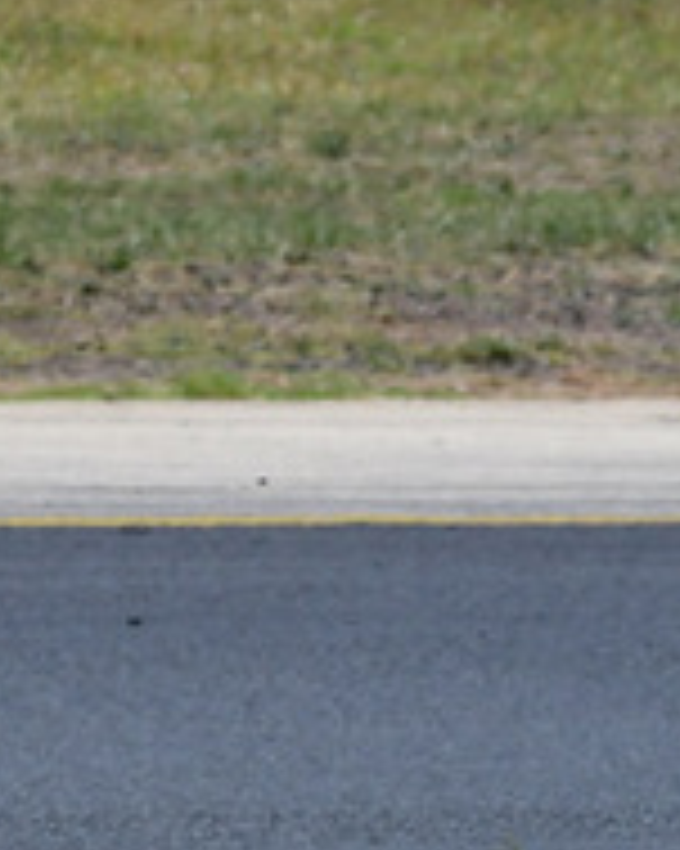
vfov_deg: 1.0
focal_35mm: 1847
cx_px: -820
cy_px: 472
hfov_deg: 0.8
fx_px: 46502
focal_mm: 310
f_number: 11
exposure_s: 1/640
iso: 320
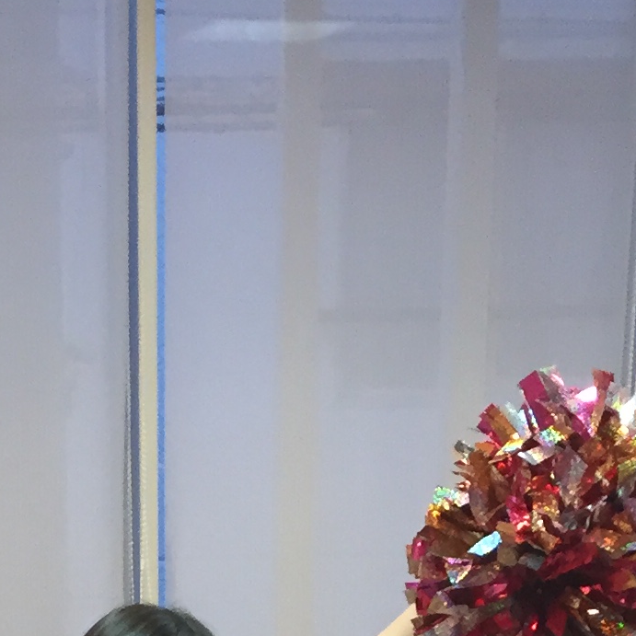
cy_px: 1418
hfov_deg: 14.3
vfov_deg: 12.1
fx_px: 2515
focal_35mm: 121
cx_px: 72
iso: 100
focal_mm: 4.15
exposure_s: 1/30
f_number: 2.2
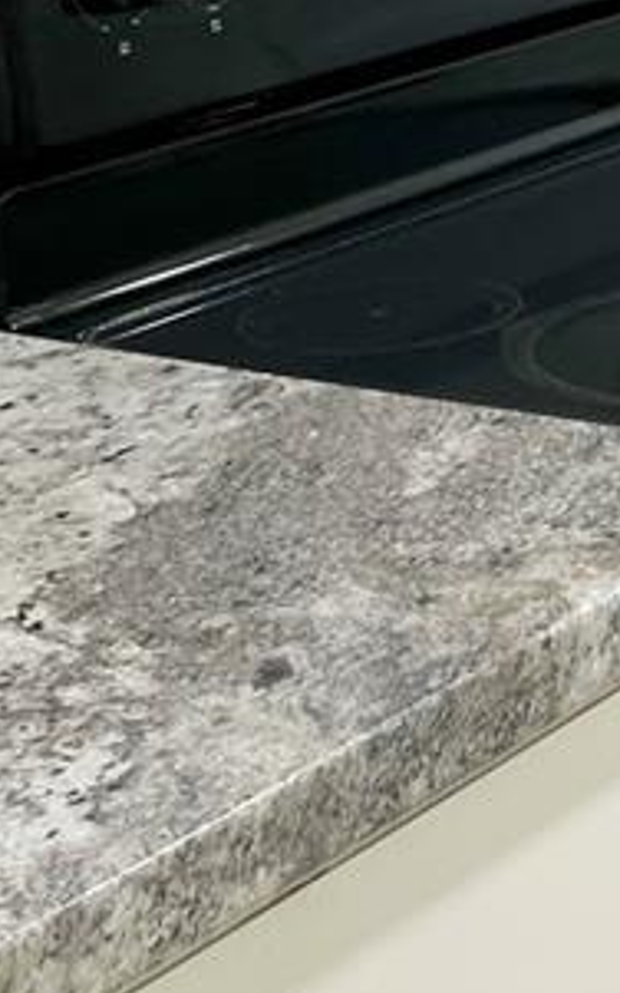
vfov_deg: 18.1
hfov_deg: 11.5
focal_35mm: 110
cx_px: 841
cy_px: -145
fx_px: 2975
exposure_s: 1/120
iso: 100
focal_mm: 5.7
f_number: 1.5
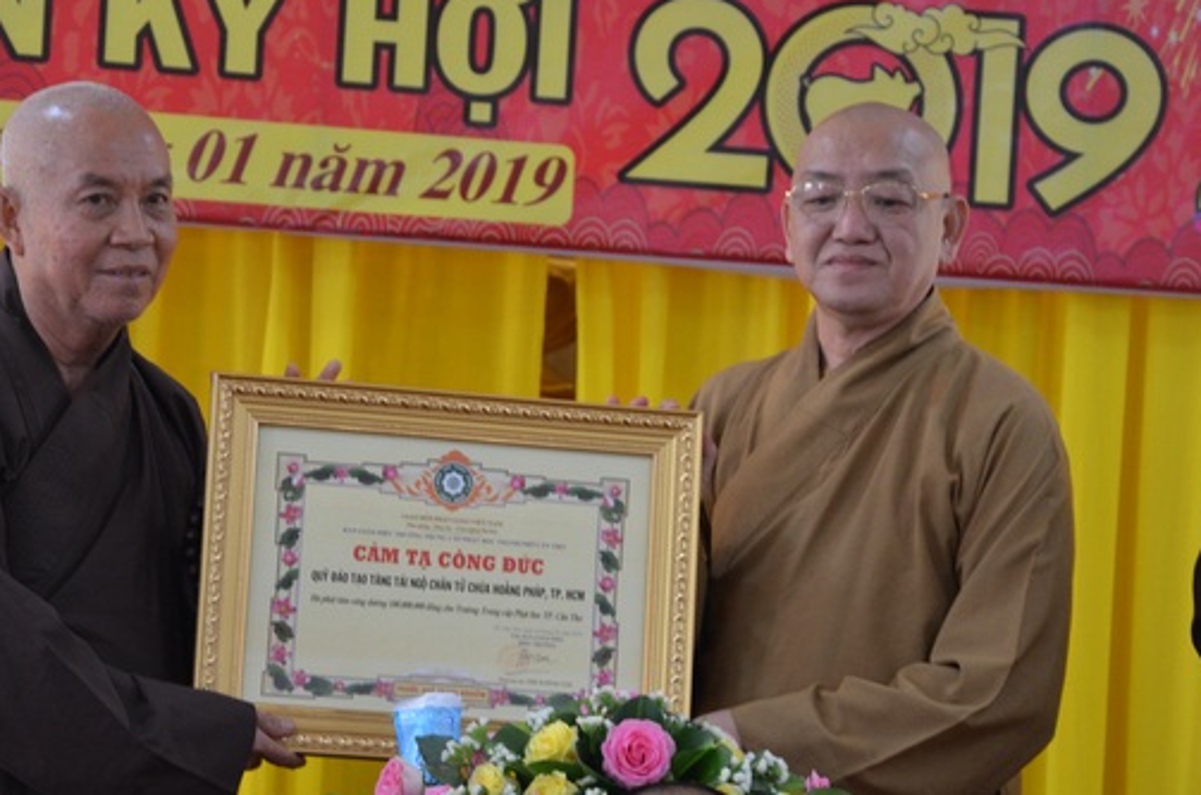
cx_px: 580
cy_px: 407
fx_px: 6325
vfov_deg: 7.2
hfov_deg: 10.8
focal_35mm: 190
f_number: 5.6
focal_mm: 98
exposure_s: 1/60
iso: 1000
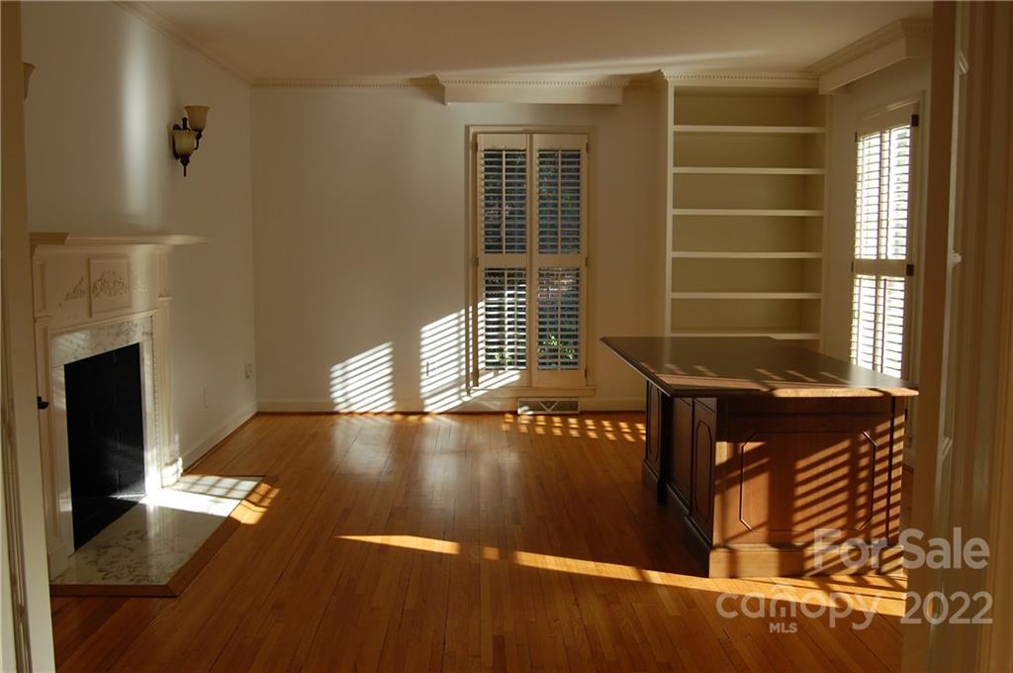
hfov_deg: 57.3
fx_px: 927
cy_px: 336
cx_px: 506
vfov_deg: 39.9
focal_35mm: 33
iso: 250
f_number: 5.6
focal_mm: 22
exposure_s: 1/125
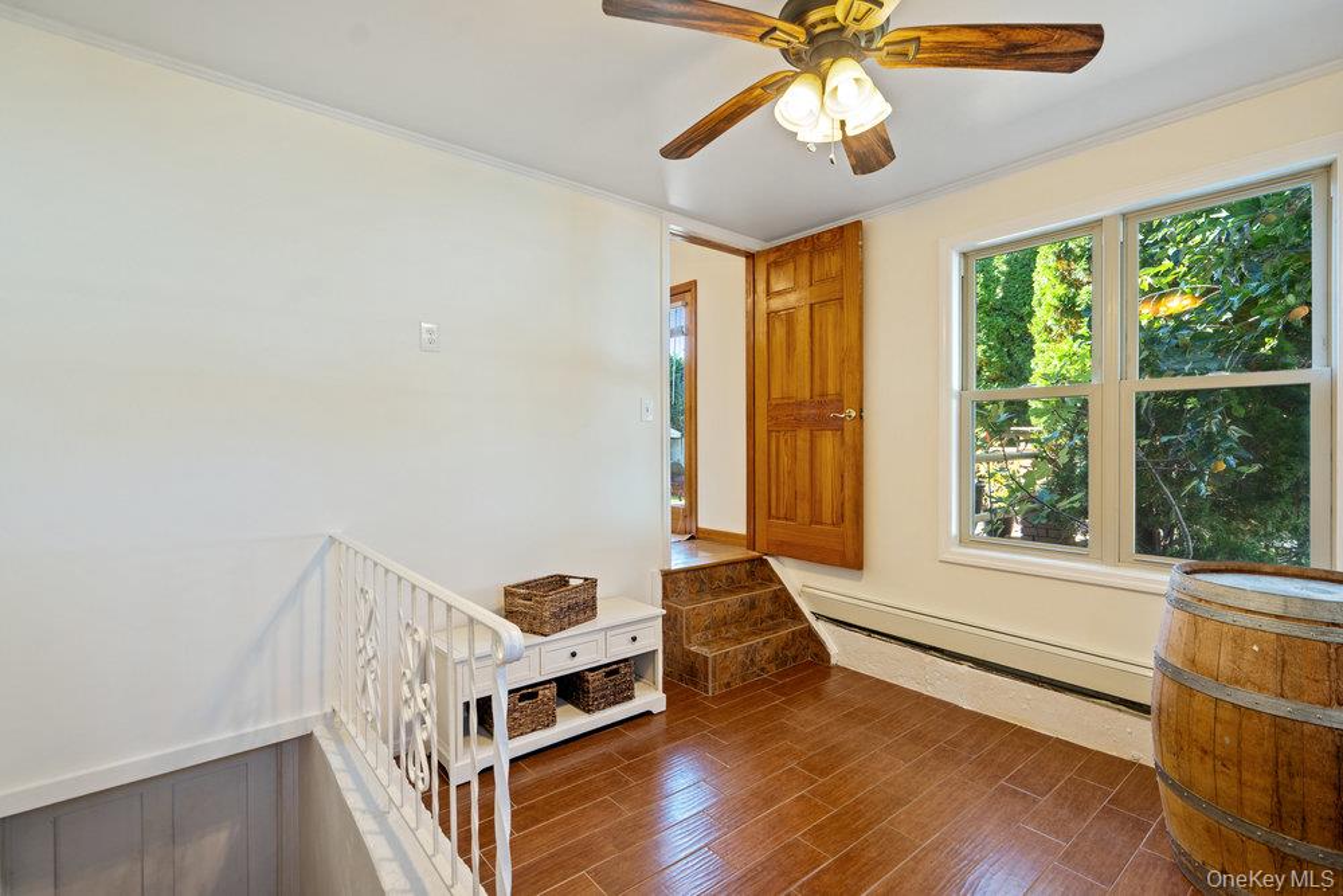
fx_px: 597
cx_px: 672
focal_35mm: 16
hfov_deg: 96.7
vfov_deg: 73.8
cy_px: 448
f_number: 5
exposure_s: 1/10
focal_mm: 16
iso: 640
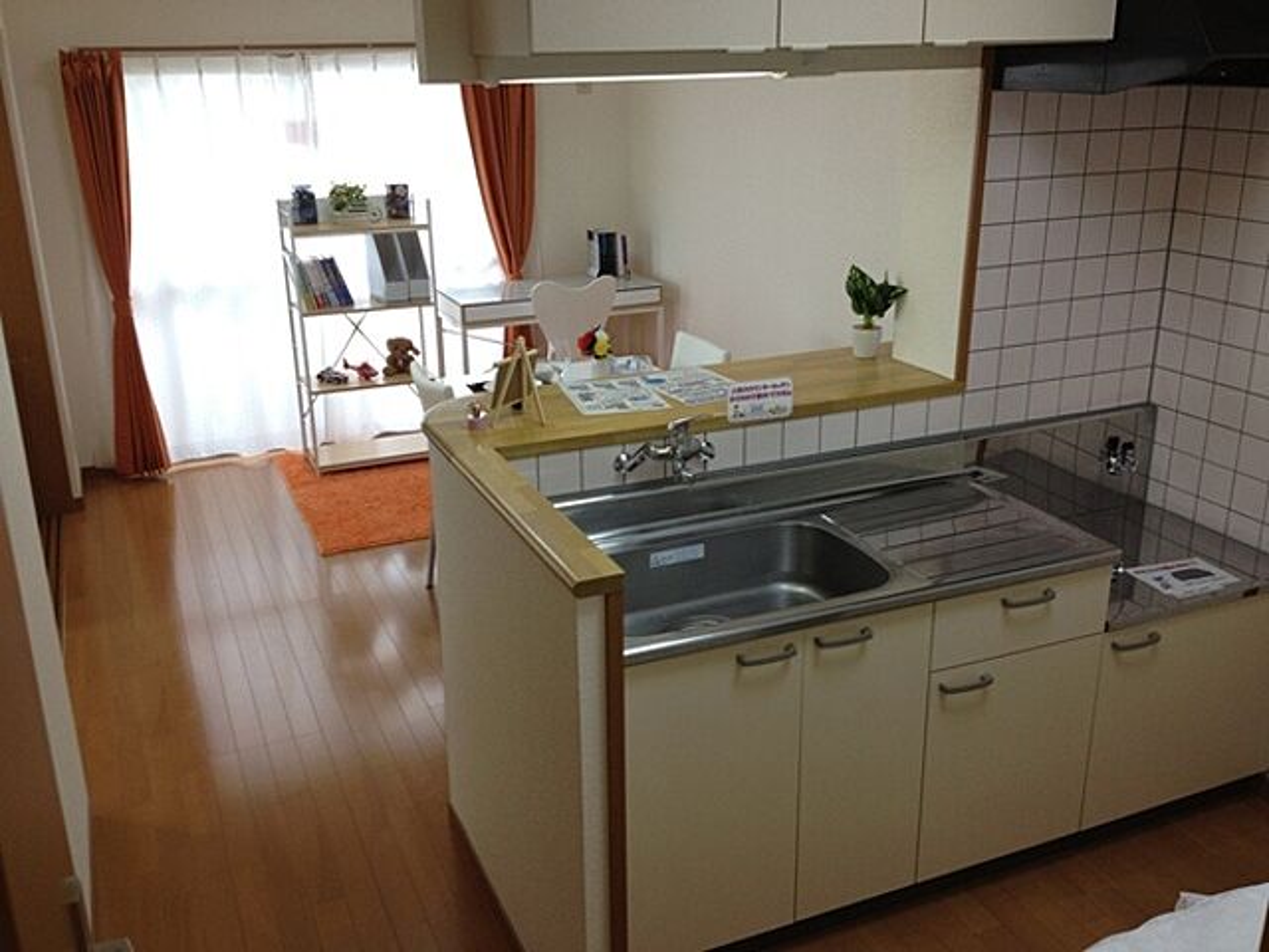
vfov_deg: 40.7
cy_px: 476
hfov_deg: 52.6
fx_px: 1283
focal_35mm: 35
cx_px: 634
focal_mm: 4.28
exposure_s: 1/60
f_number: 2.4
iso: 80
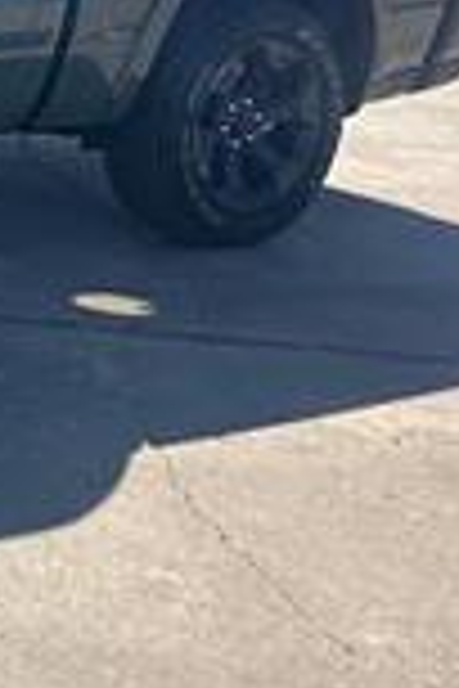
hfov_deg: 12.7
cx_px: -554
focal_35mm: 89
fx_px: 1702
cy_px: 49
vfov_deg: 22.2
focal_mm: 5.7
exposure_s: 1/3571
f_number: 1.5
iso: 50
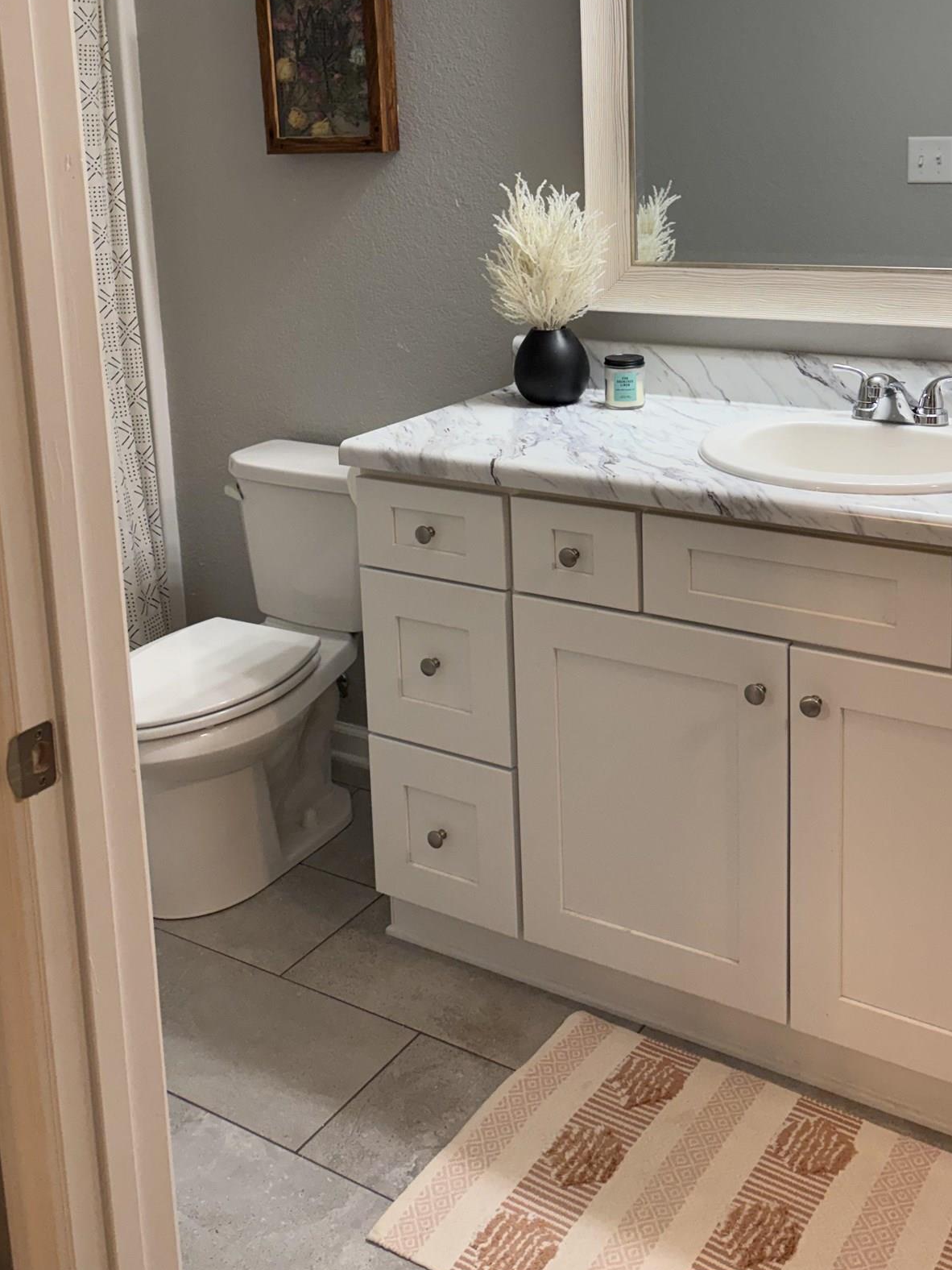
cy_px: 376
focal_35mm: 38
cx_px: 502
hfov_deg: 37.7
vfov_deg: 47.8
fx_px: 1393
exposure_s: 1/120
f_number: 1.6
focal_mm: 5.96
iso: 160
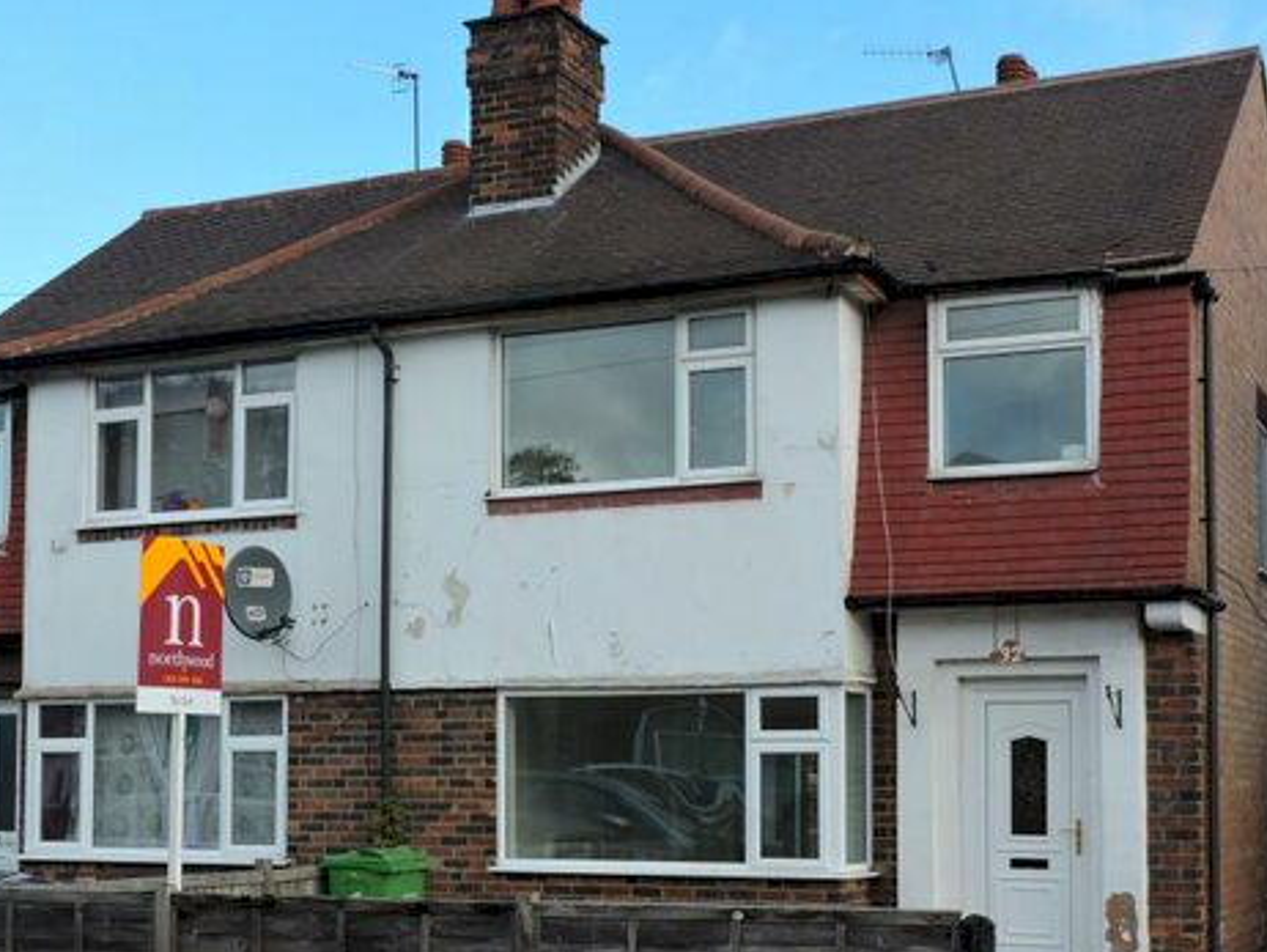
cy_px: 646
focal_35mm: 53
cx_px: 614
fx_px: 1941
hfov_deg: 36.2
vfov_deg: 27.4
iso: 100
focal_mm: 6.2
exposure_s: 1/500
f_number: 3.3
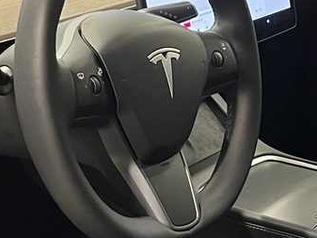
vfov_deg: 13.2
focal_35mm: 111
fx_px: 1017
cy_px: 213
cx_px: 182
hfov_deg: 17.7
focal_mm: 5.1
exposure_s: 1/33
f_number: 1.6
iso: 400
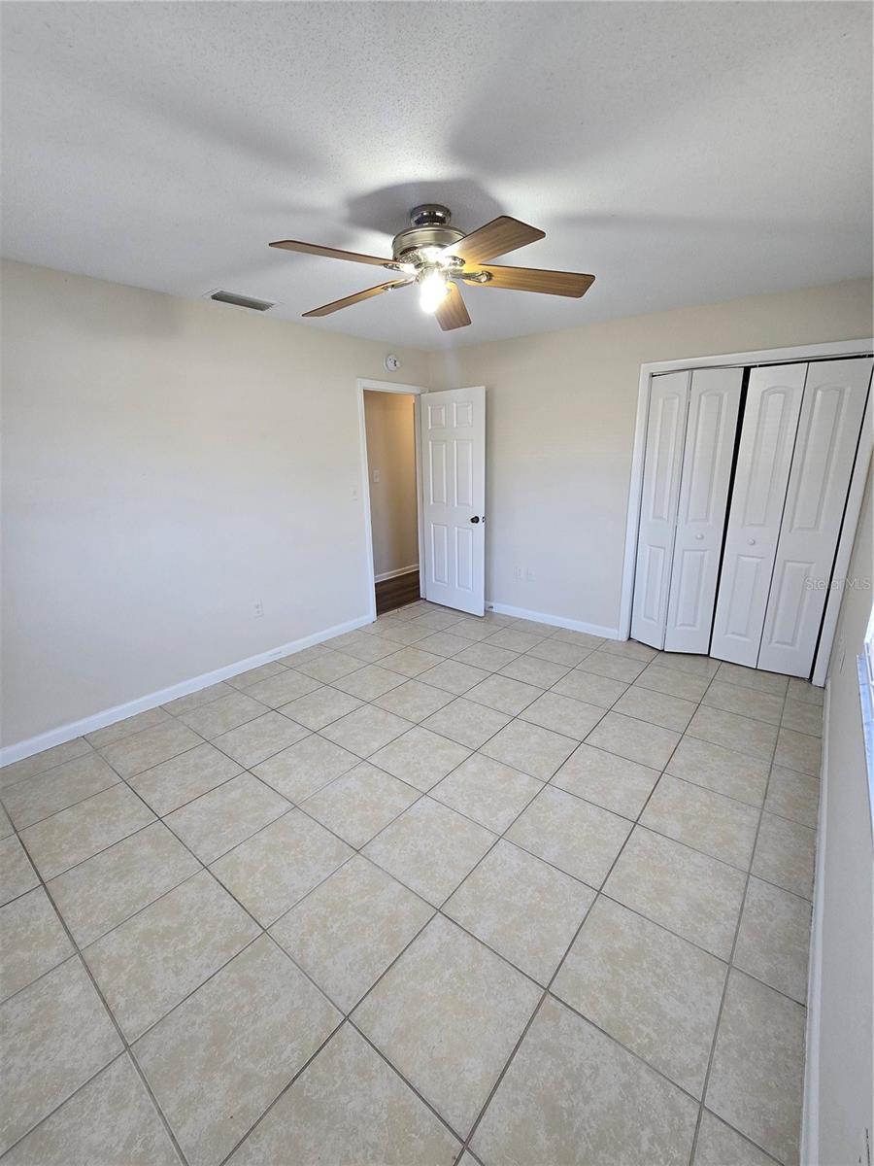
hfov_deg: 89.9
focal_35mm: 13
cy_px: 583
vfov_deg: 106.2
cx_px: 437
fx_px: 438
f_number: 2.2
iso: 100
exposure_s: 1/60
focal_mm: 2.2
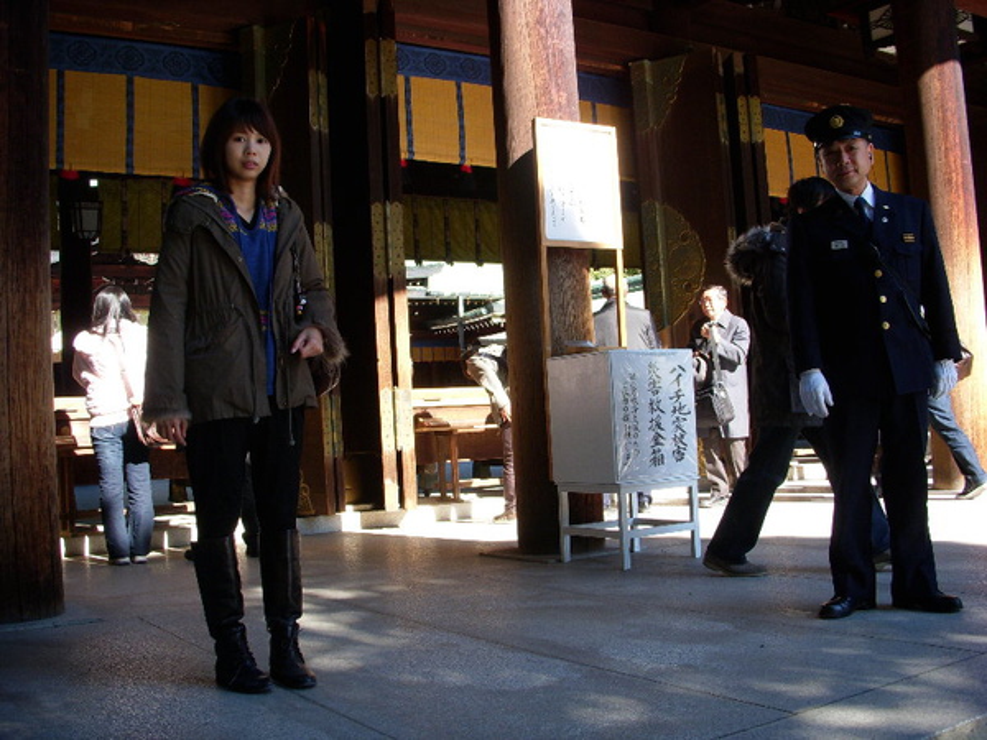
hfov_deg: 49.0
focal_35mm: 38
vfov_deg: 37.7
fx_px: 1083
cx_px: 494
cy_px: 370
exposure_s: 1/200
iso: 100
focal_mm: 6.3
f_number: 3.3
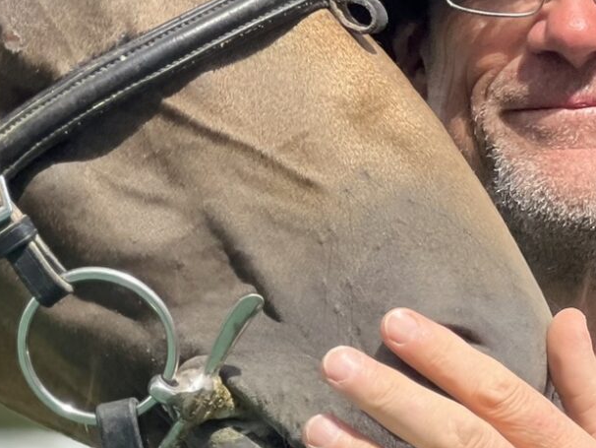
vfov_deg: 5.8
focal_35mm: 254
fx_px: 4375
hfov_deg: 7.8
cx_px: 141
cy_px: 69
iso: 32
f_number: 2.8
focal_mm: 9
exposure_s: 1/664
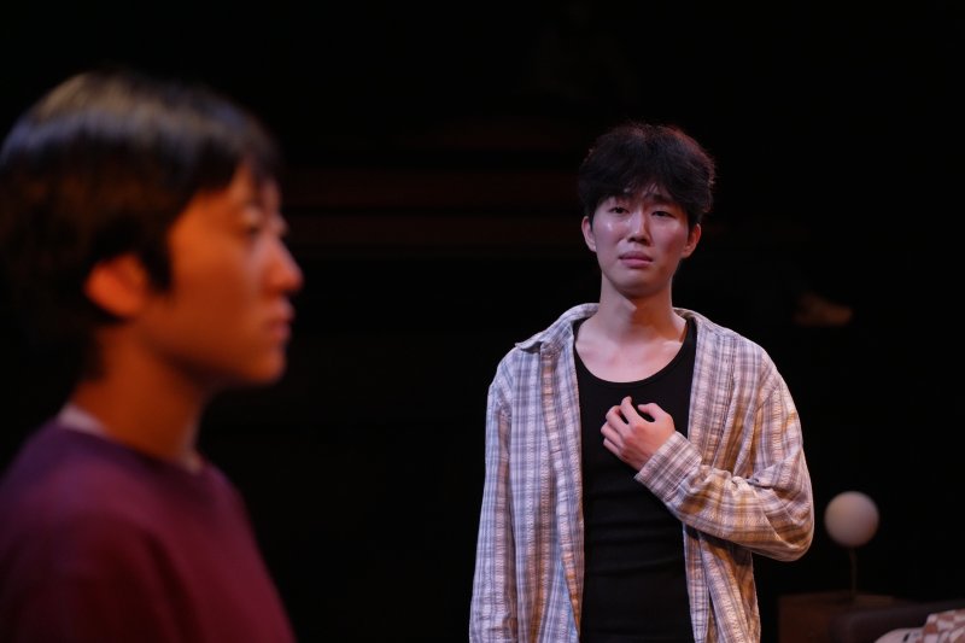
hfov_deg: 27.0
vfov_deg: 18.2
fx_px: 2010
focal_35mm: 75
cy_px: 322
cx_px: 482
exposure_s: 1/100
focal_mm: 75
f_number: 2.8
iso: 6400
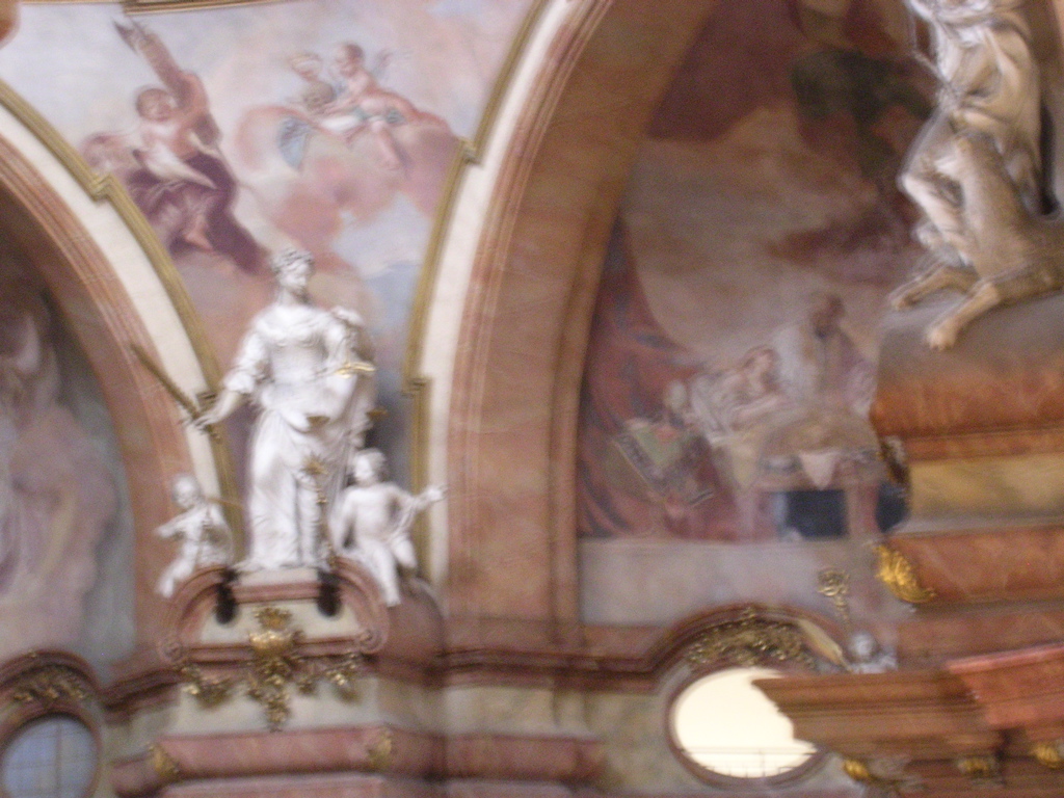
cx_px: 532
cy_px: 399
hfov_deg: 17.1
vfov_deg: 12.9
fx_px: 3535
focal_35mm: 115
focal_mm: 17.4
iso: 400
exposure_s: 1
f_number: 4.9
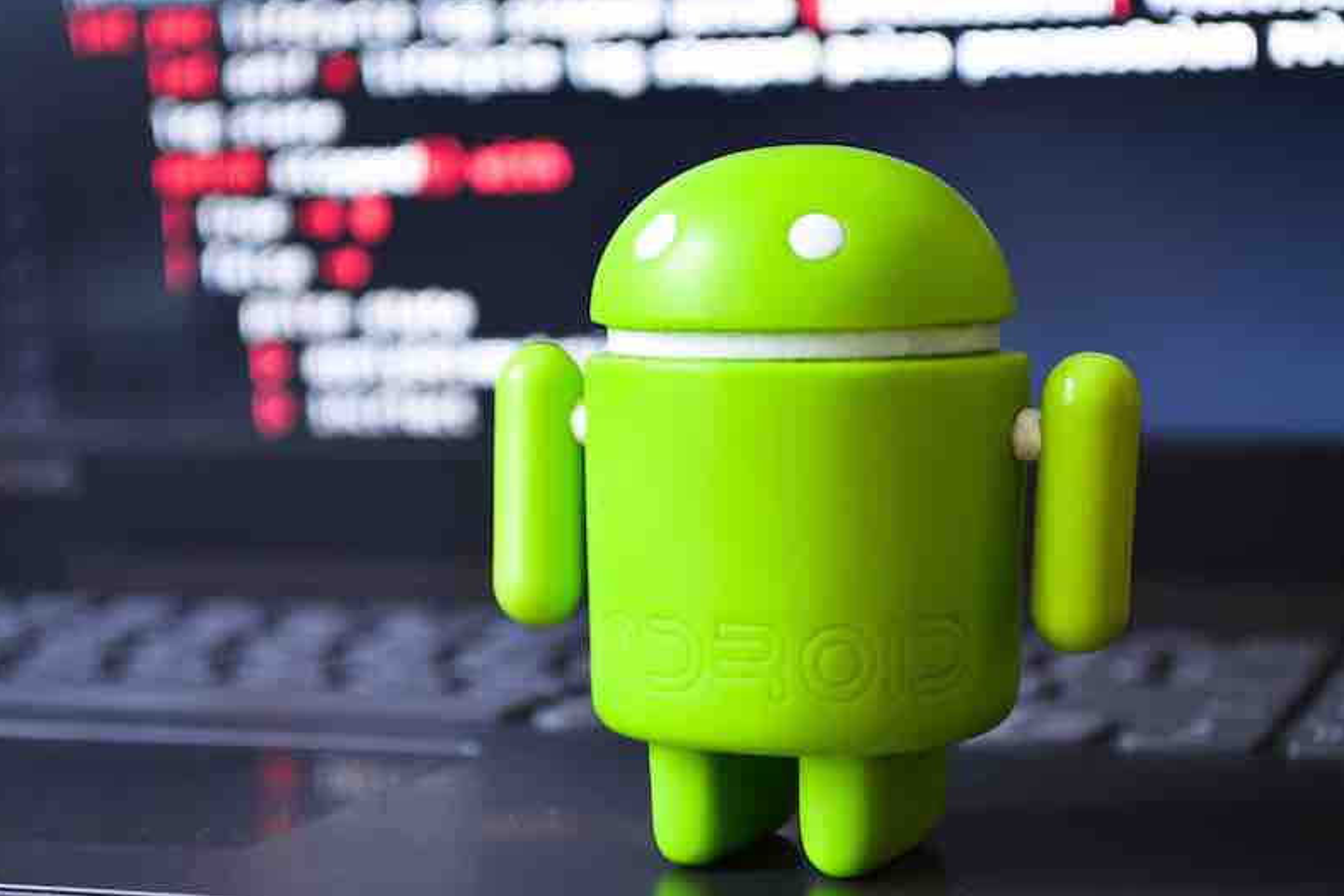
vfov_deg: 16.4
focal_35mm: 84
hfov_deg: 24.3
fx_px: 3117
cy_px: 448
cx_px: 673
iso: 100
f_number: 5.6
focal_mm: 55
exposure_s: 3
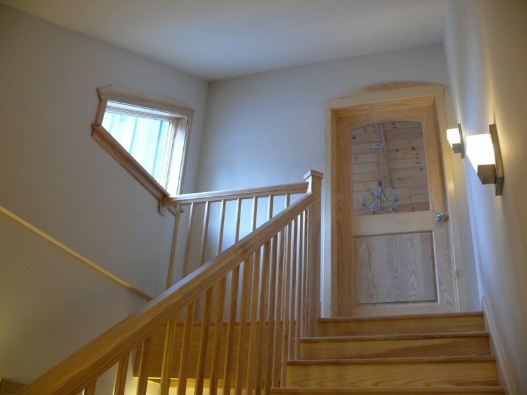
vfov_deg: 40.7
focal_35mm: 35
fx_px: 533
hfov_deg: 52.6
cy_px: 198
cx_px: 264
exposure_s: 1/30
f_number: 2.8
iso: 200
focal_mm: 7.4
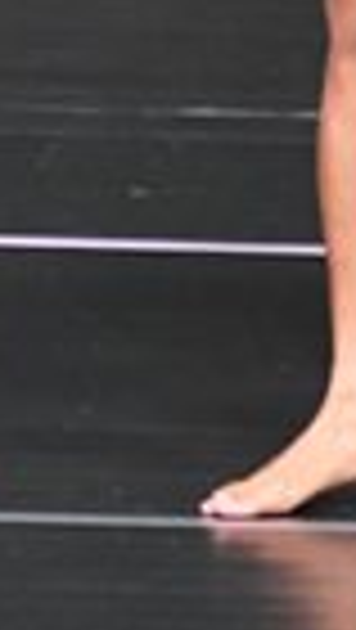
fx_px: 29180
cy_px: -261
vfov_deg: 1.2
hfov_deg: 0.7
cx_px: 475
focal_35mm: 1743
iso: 5000
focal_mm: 200
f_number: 5.6
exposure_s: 1/400
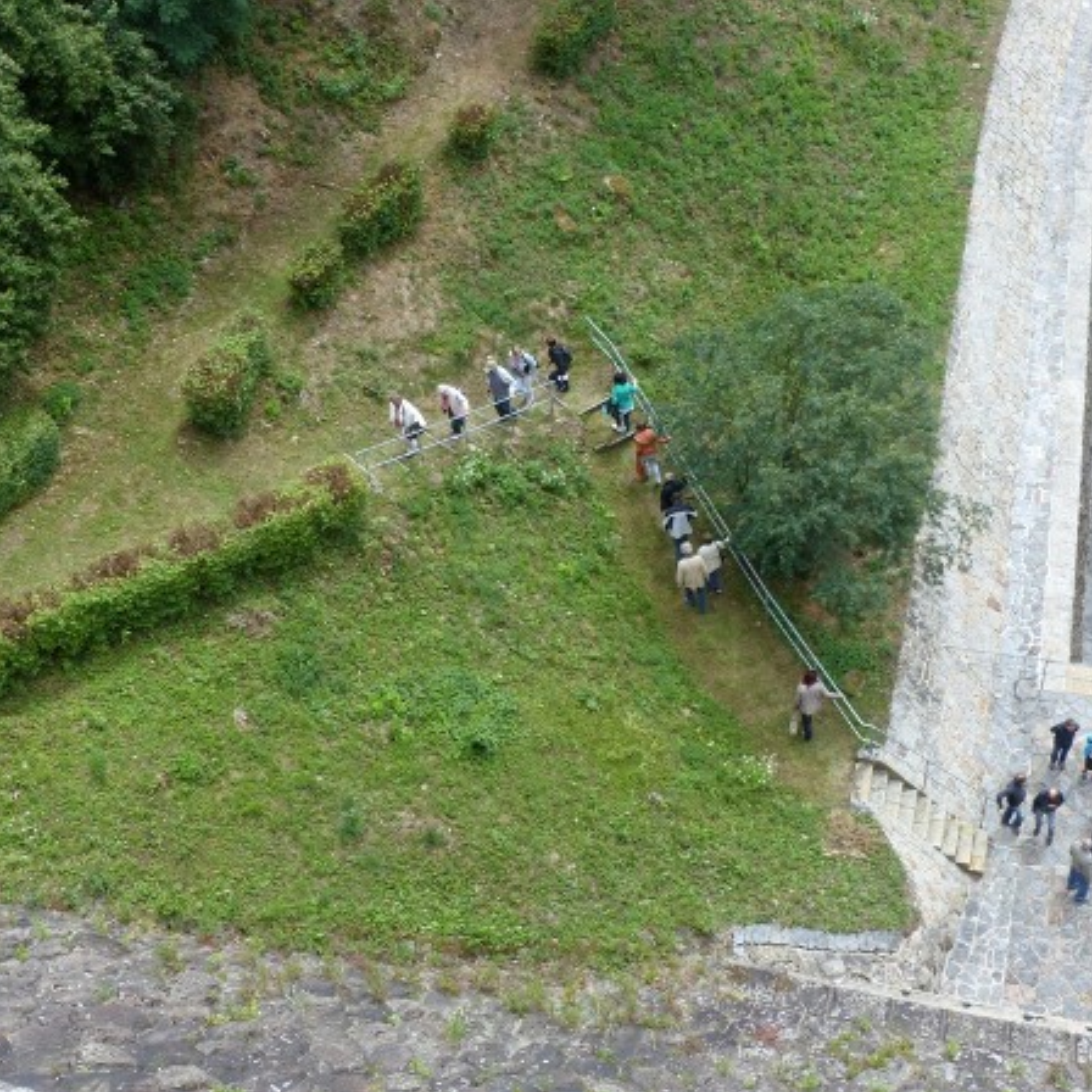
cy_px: 546
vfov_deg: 37.6
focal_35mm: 45
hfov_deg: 37.4
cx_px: 665
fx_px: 1606
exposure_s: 1/160
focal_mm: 6.8
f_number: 5.6
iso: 100
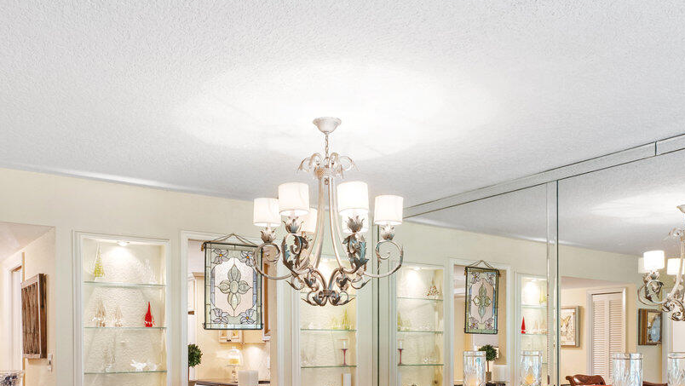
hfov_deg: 56.6
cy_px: 355
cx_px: 320
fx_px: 636
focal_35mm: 35
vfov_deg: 32.0
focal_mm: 14
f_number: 7.1
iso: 400
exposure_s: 1/2.5
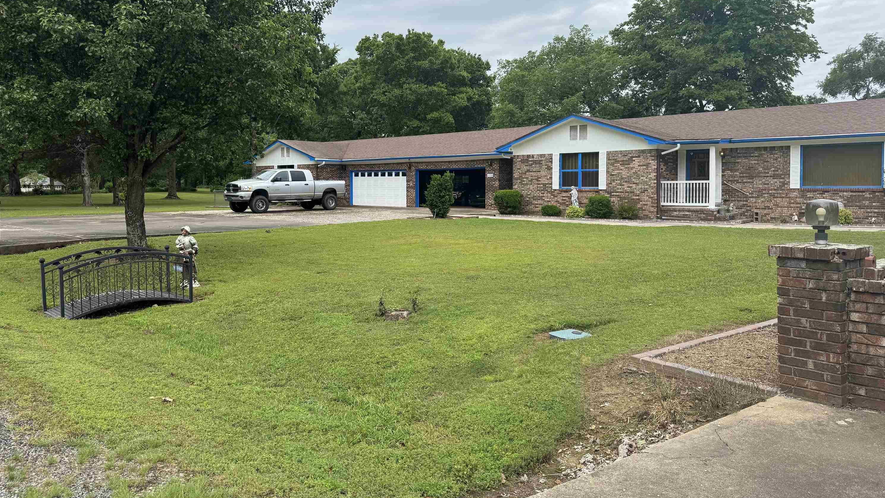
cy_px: 201
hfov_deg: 69.9
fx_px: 634
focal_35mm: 27
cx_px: 433
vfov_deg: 42.7
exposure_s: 1/2604
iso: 80
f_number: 1.78
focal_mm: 6.76
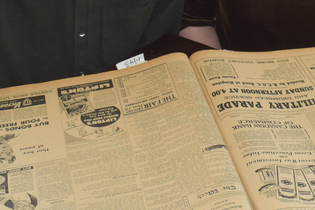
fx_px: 844
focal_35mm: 96
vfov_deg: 14.1
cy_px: 55
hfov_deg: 20.9
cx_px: 258
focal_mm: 23
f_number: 5.6
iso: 450
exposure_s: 1/125
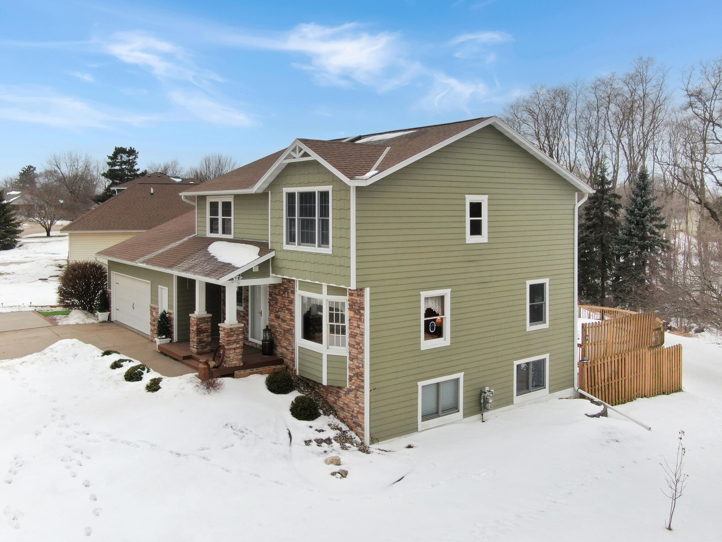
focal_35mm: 31
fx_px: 647
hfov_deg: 58.4
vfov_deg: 45.4
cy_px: 271
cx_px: 361
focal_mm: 5.33
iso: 100
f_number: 3.1
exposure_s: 1/800
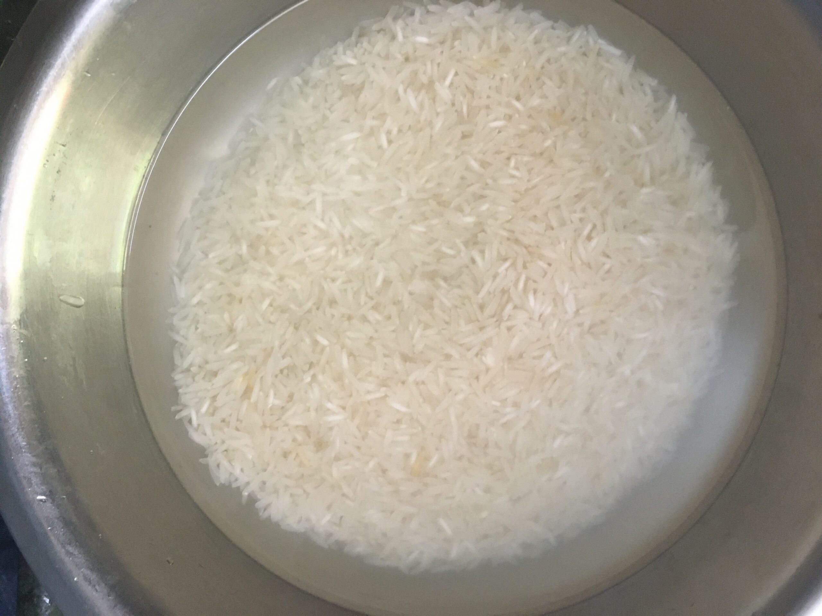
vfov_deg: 48.2
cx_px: 411
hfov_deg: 61.7
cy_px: 308
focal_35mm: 29
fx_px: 689
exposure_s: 1/33
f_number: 2.2
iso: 250
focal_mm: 4.15
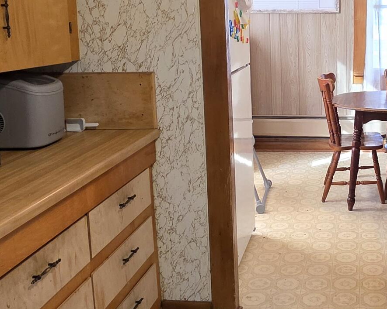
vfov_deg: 34.3
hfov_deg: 40.0
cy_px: 86
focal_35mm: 43
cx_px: 341
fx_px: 493
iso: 250
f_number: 1.9
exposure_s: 1/60.2
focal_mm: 2.2
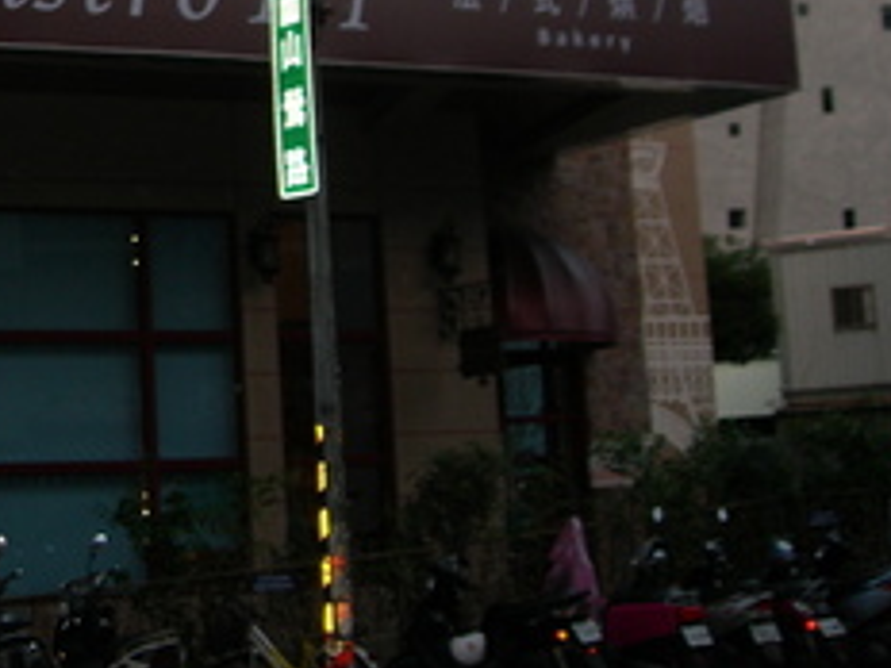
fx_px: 2111
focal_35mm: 82
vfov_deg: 17.8
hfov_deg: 22.8
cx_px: -15
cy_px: 86
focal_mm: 7.8
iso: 50
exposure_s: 1/60.1
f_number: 2.8
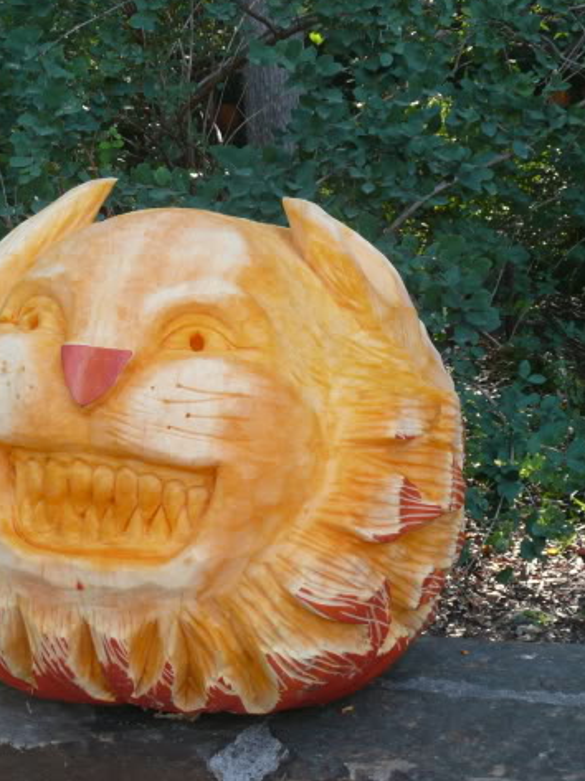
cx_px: 223
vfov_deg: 29.8
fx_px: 1467
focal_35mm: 65
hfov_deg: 22.5
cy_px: 386
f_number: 4.2
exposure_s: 1/50
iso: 100
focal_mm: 7.8
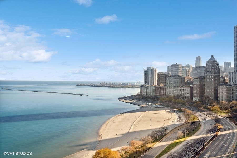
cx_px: 118
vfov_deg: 45.0
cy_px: 79
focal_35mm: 29
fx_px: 191
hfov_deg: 63.7
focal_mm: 29
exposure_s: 1/500
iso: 200
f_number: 7.1
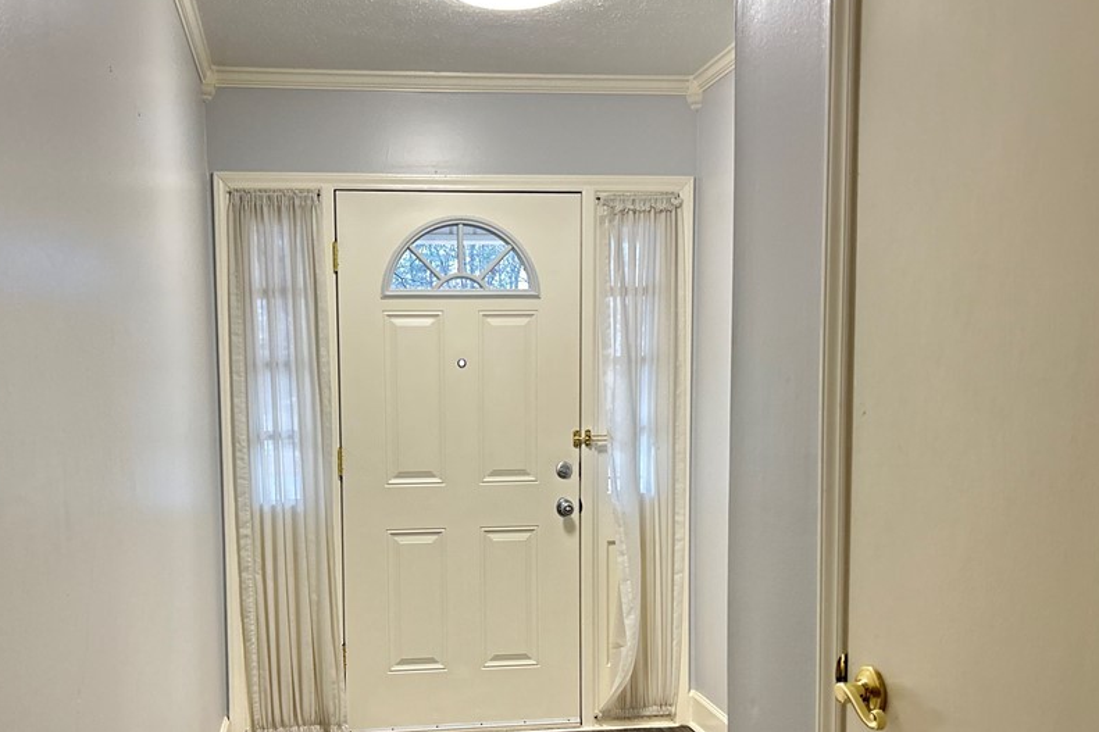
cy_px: 469
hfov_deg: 54.1
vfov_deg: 37.5
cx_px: 449
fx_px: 1068
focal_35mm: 35
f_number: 1.5
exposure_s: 1/60
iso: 200
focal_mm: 5.7
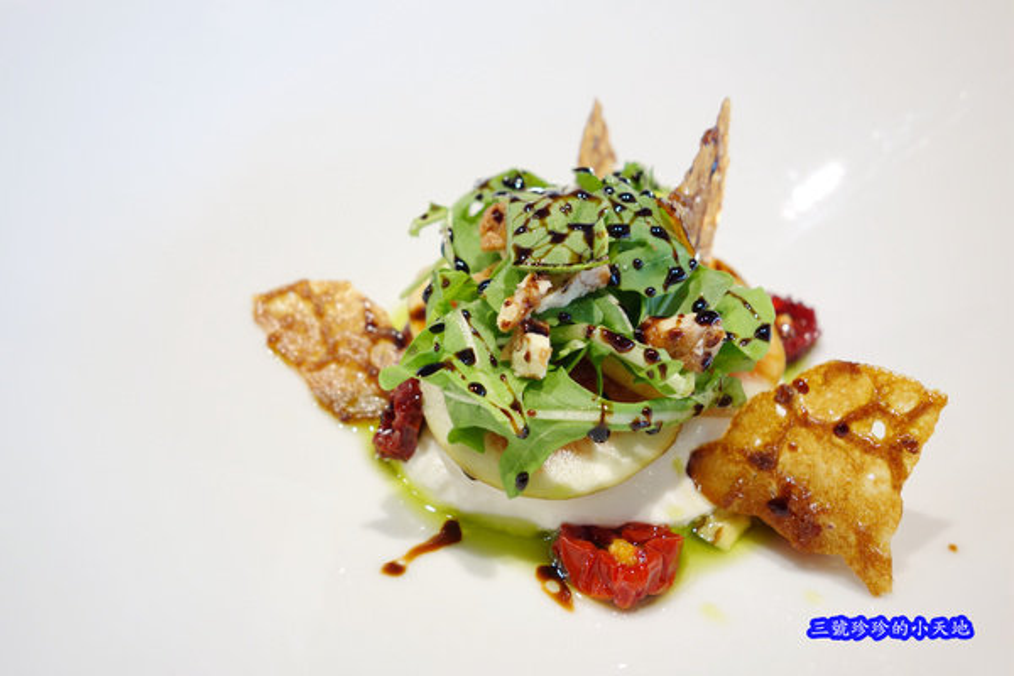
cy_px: 338
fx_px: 789
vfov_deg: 46.4
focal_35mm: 28
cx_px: 507
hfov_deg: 65.5
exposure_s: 1/8
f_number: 3.2
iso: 125
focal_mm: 10.4
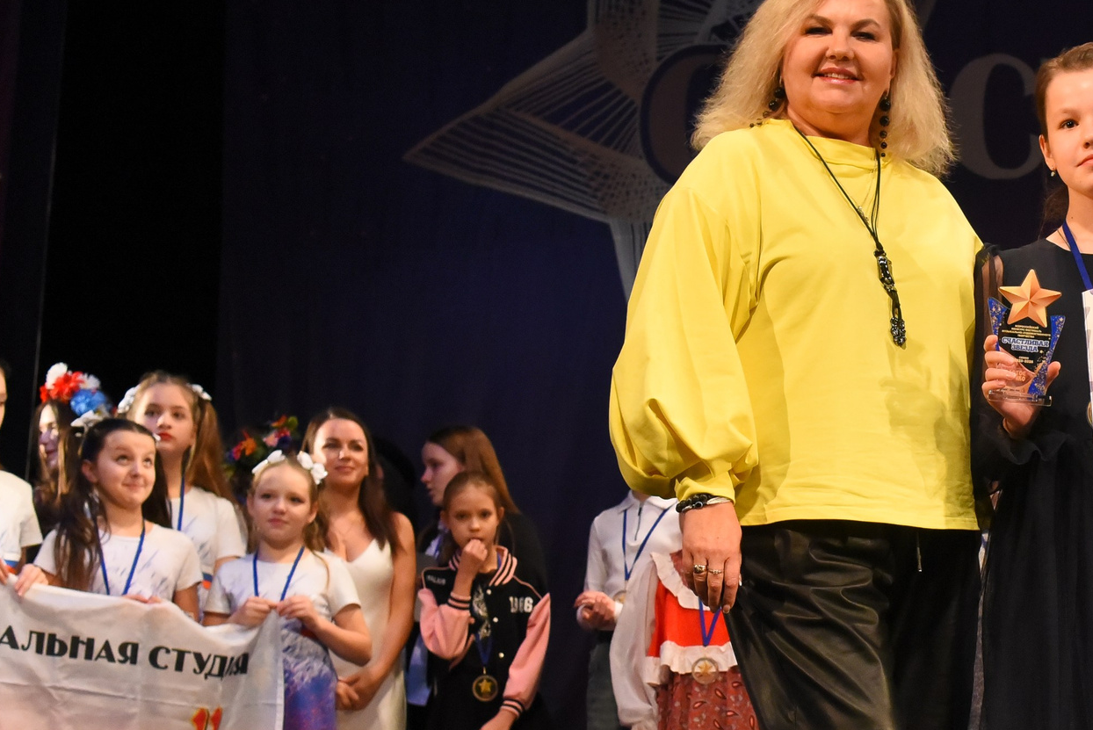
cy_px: 561
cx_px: 1069
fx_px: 2187
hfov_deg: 26.7
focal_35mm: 72
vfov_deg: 18.8
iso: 5000
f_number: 6.3
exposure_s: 1/250
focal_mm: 35
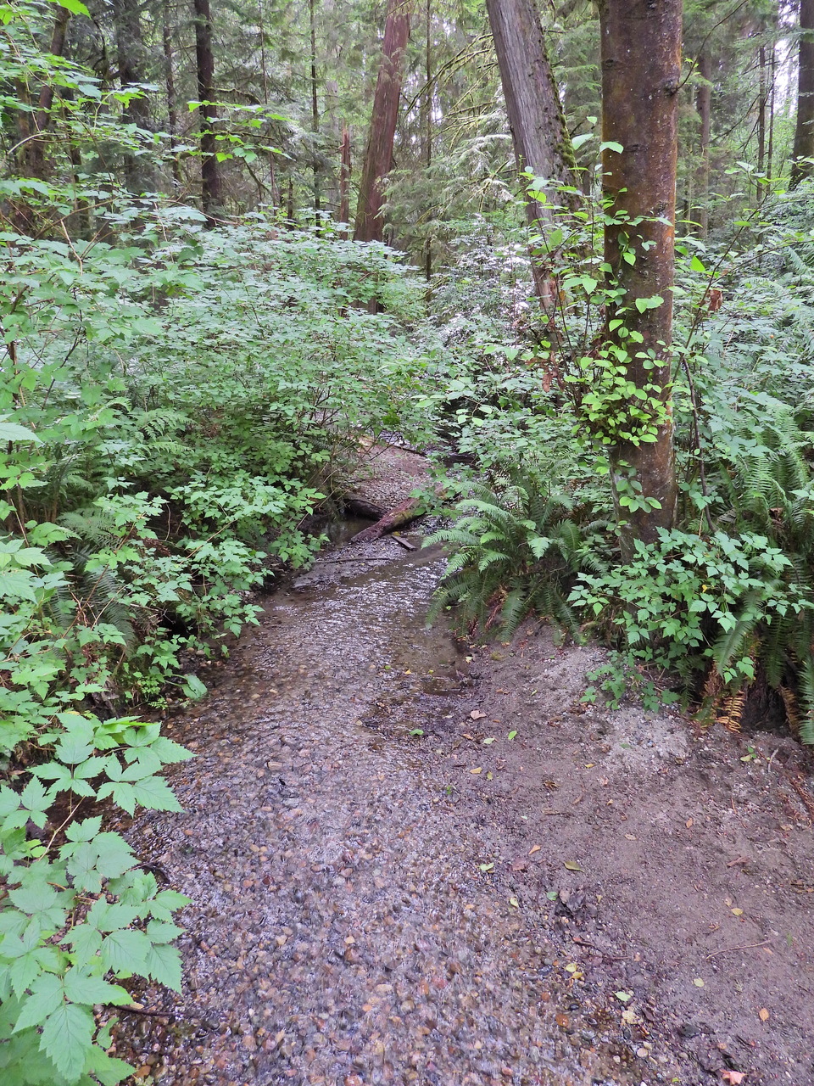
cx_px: 407
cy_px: 543
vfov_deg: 71.6
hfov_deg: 56.8
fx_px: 752
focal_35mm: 24
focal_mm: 4.3
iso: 220
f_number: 2.8
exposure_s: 1/30
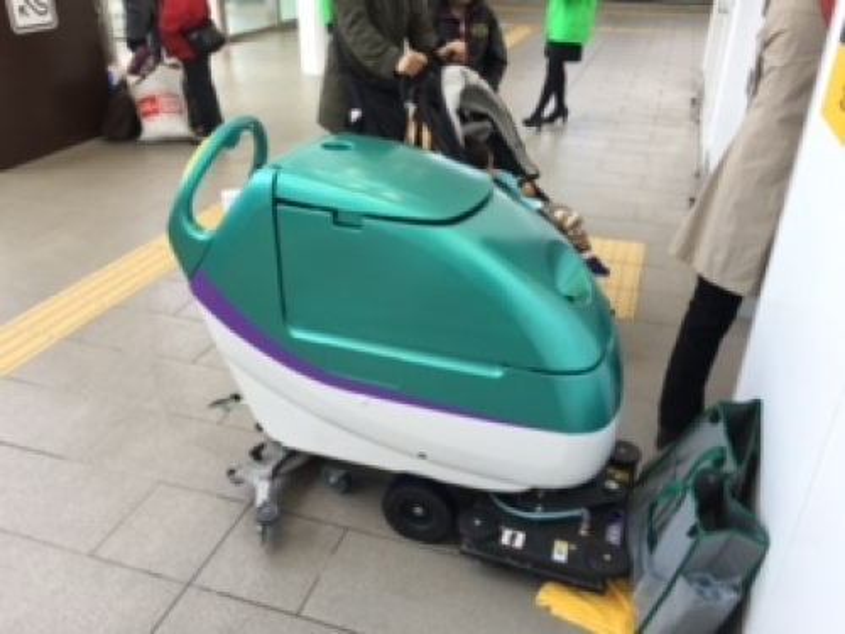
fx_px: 708
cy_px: 317
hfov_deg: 61.7
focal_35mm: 29
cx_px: 422
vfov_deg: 48.2
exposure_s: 1/120
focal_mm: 4.15
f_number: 2.2
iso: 40
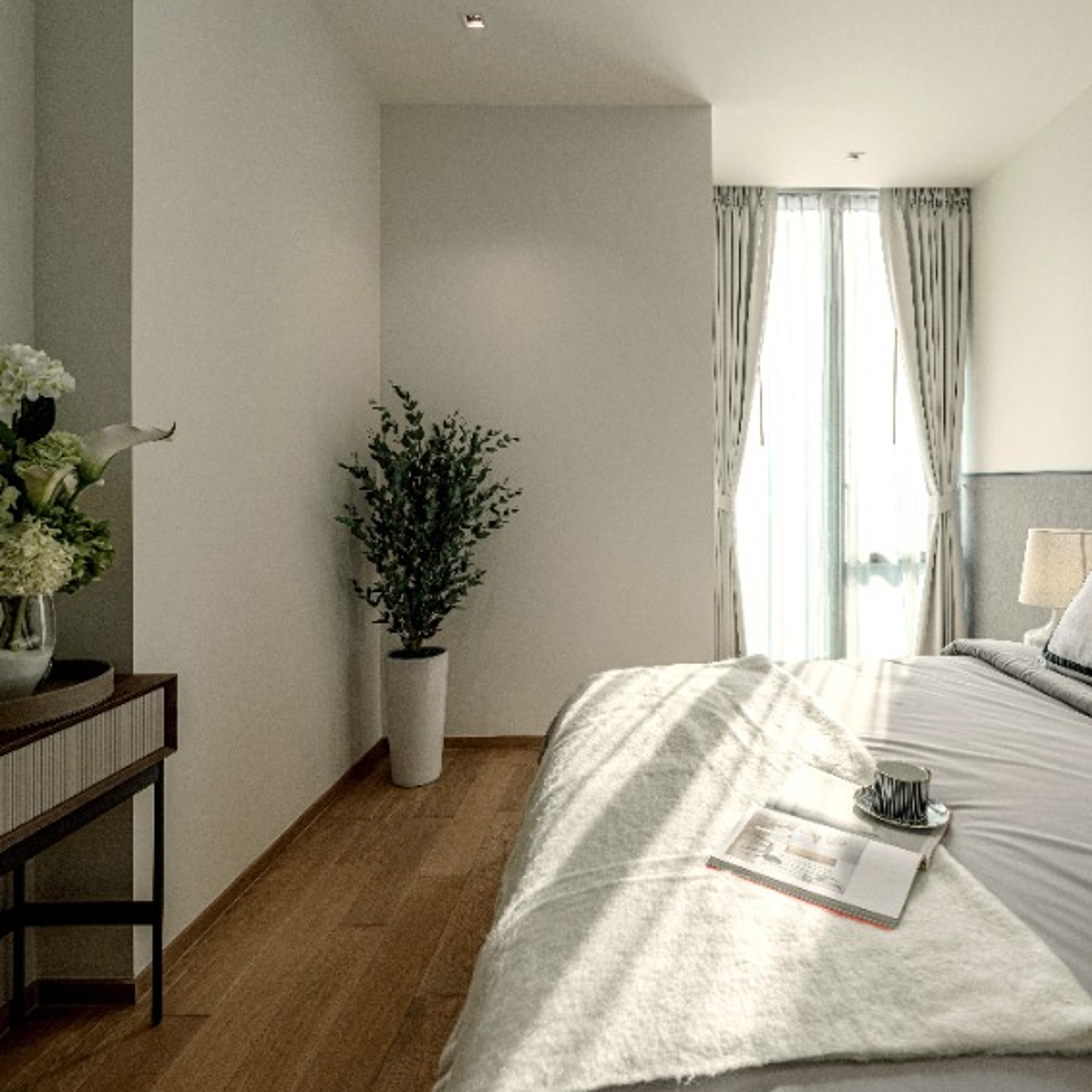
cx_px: 698
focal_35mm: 18
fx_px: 642
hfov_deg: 78.9
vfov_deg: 80.3
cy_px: 475
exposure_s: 1/40
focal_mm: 12
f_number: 9
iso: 200
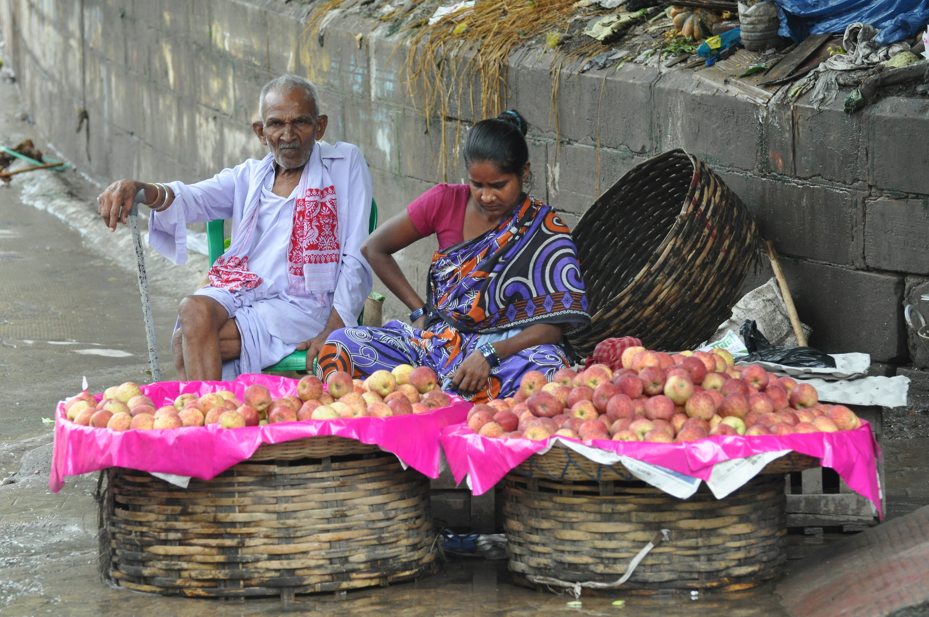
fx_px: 4330
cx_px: 464
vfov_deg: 8.2
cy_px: 308
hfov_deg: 12.2
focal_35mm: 168
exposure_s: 1/90
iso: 800
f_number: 4.8
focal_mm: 112
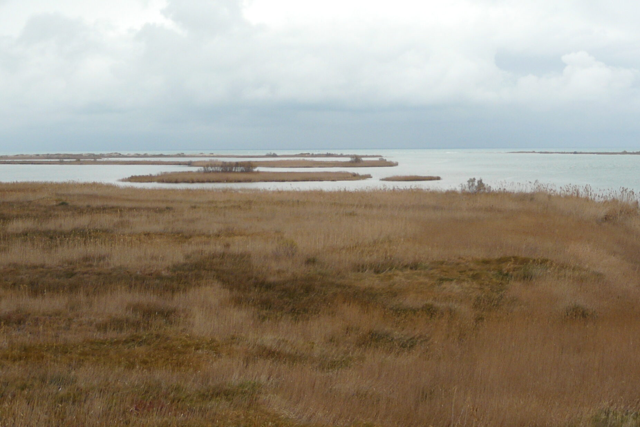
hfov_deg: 42.7
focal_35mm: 46
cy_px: 122
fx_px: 818
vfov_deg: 28.9
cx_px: 354
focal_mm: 5.2
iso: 100
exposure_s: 1/100
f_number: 2.8
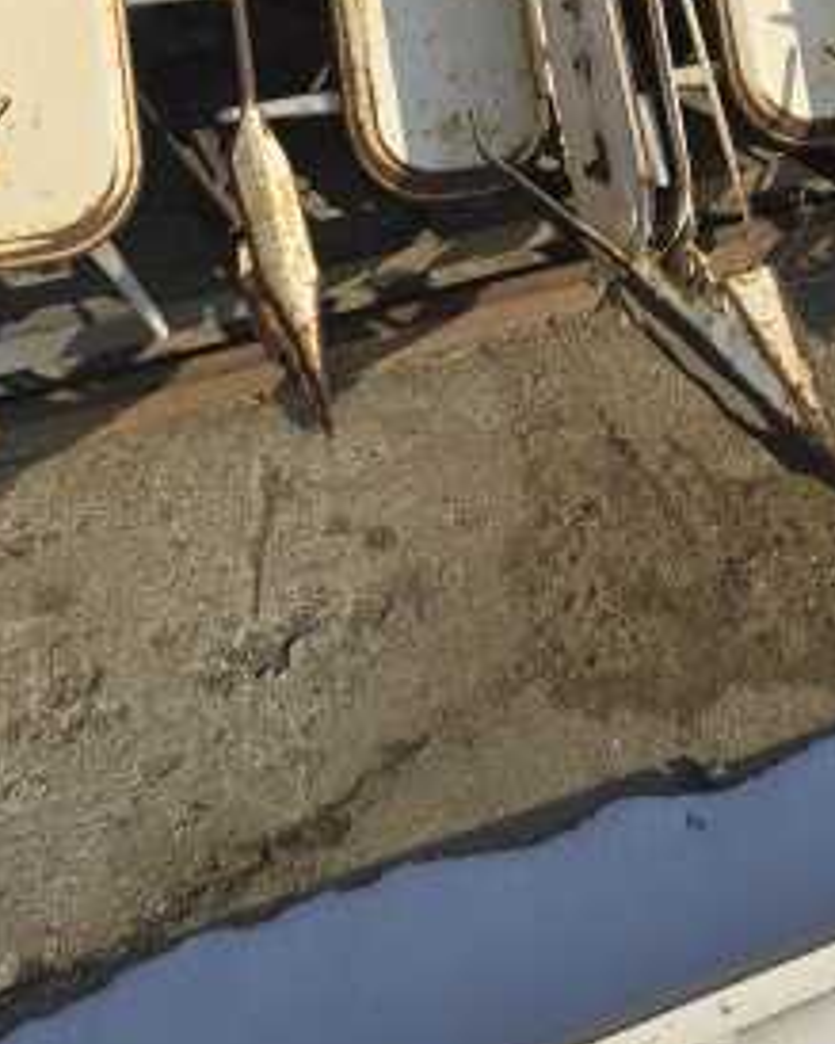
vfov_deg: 29.1
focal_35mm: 59
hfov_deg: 25.5
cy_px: -84
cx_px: 618
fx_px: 1824
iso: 12
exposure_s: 1/1055
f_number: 1.7
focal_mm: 6.3
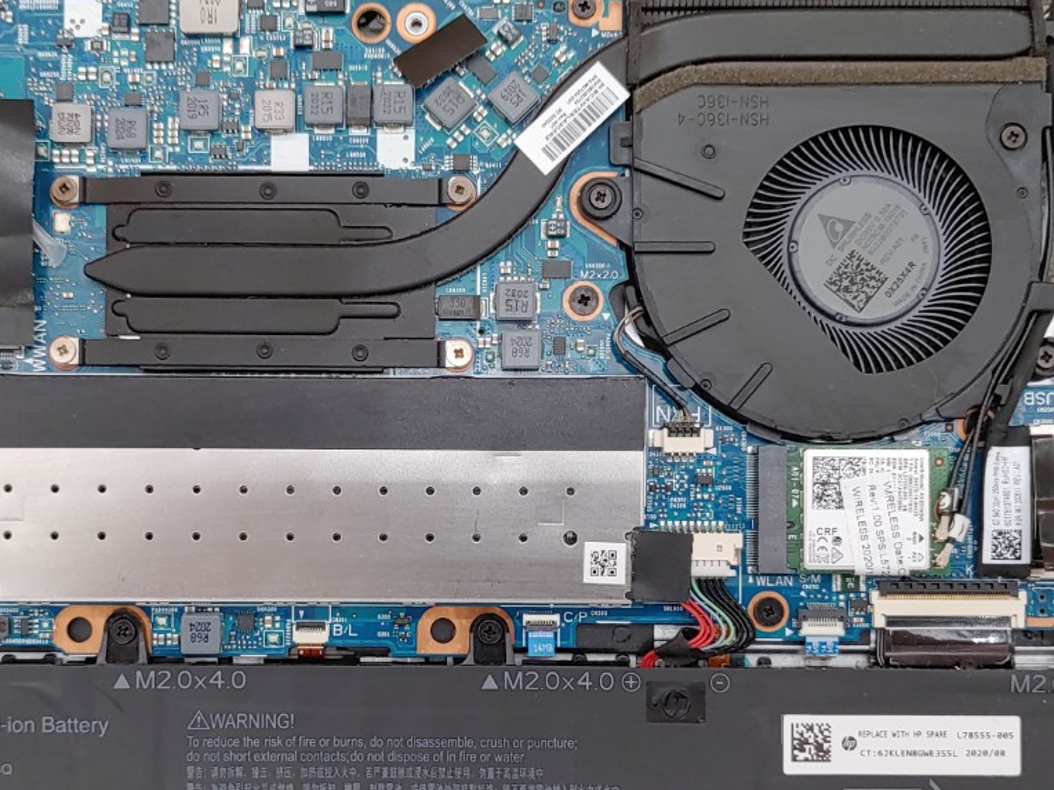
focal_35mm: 49
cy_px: 532
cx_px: 414
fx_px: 1492
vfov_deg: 29.5
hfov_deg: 38.7
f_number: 1.8
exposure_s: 1/120
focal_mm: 4.36
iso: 50
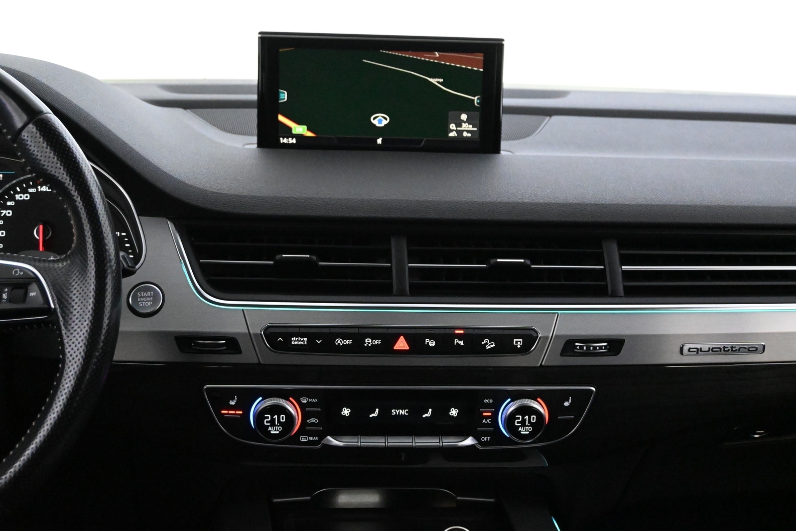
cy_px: 269
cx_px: 398
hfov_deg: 40.9
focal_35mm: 48
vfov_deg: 27.9
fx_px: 1067
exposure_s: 1/50
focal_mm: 31.5
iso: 10000
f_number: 5
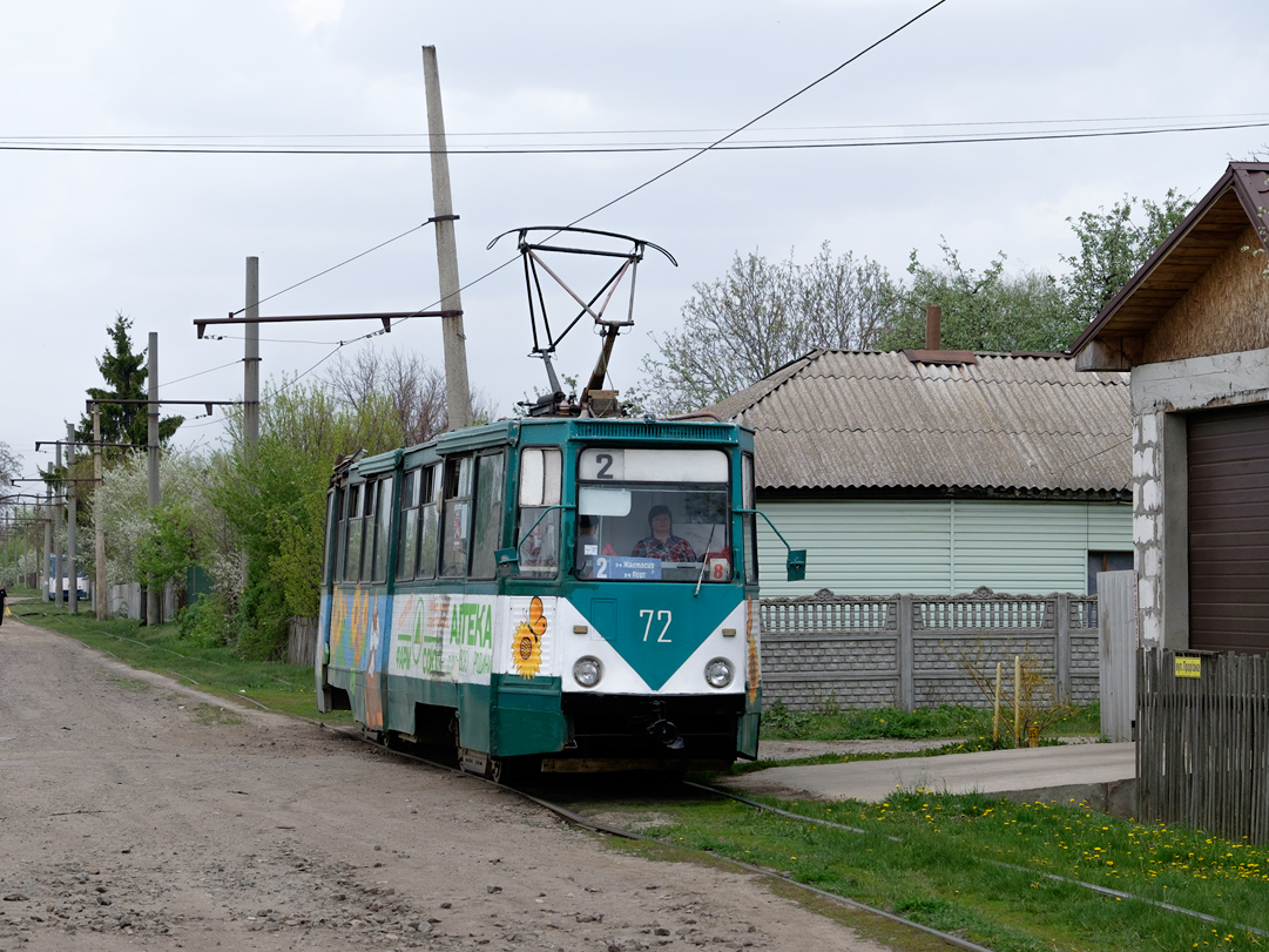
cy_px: 477
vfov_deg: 15.9
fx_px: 3410
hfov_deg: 21.1
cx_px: 556
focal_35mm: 93
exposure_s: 1/640
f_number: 7.1
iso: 320
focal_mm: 55.6
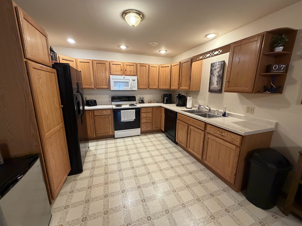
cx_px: 151
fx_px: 122
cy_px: 113
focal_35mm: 14
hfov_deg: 102.1
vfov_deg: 85.7
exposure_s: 1/60
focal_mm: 2.22
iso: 400
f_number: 2.2
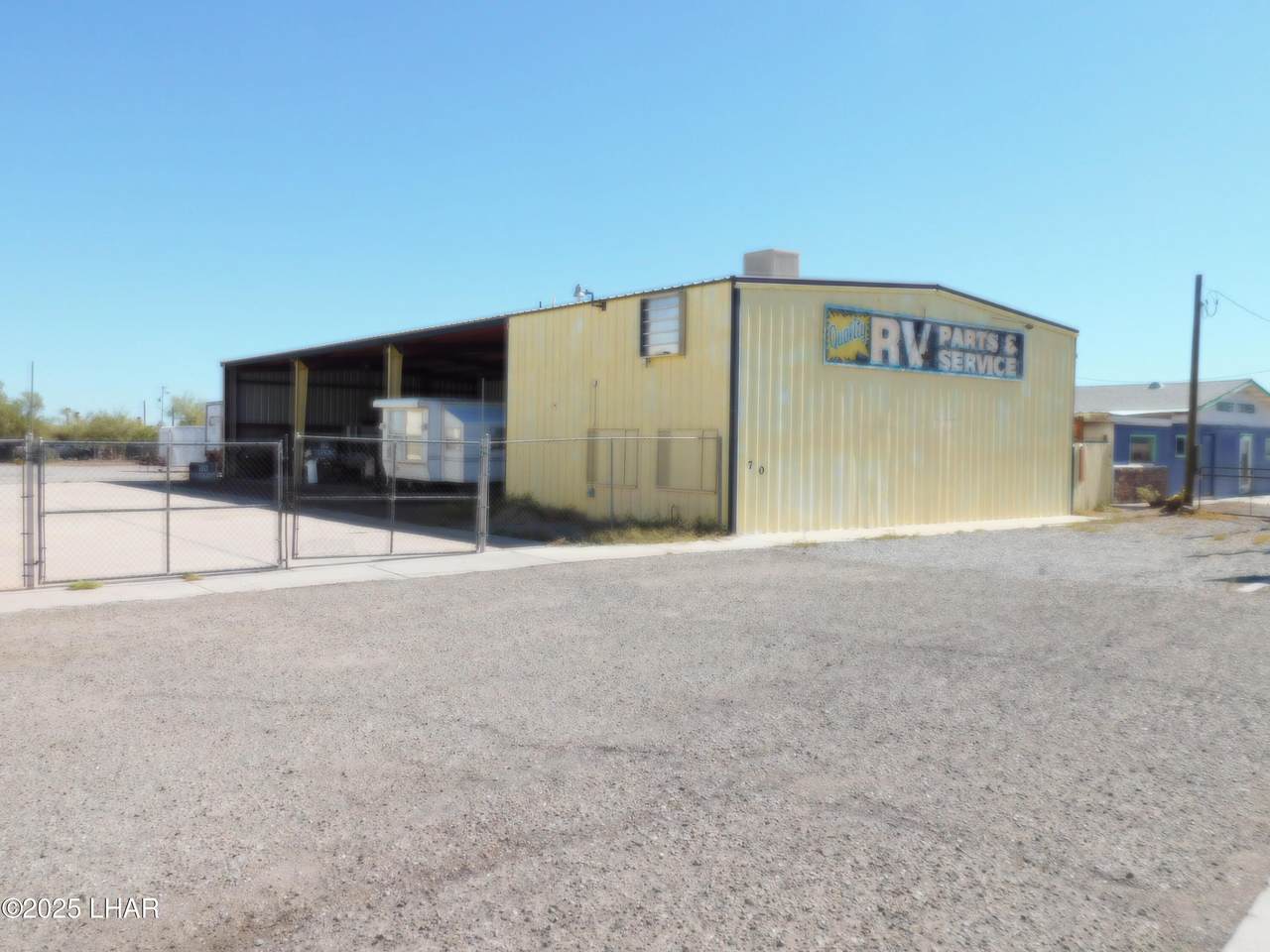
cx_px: 635
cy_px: 476
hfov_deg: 63.4
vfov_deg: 49.7
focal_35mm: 28
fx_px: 1027
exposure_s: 1/500
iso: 125
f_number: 6.4
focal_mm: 4.9
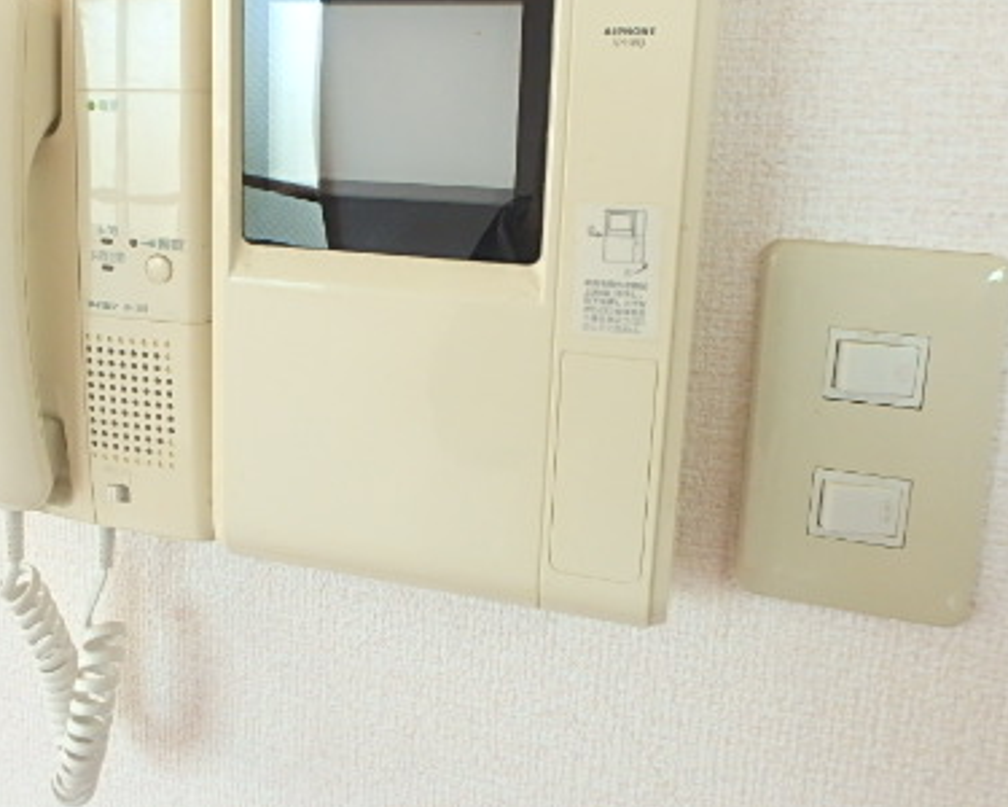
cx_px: 331
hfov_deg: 50.5
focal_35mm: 35
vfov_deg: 41.8
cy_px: 288
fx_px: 1044
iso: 200
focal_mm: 3.7
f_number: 3.5
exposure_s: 1/30
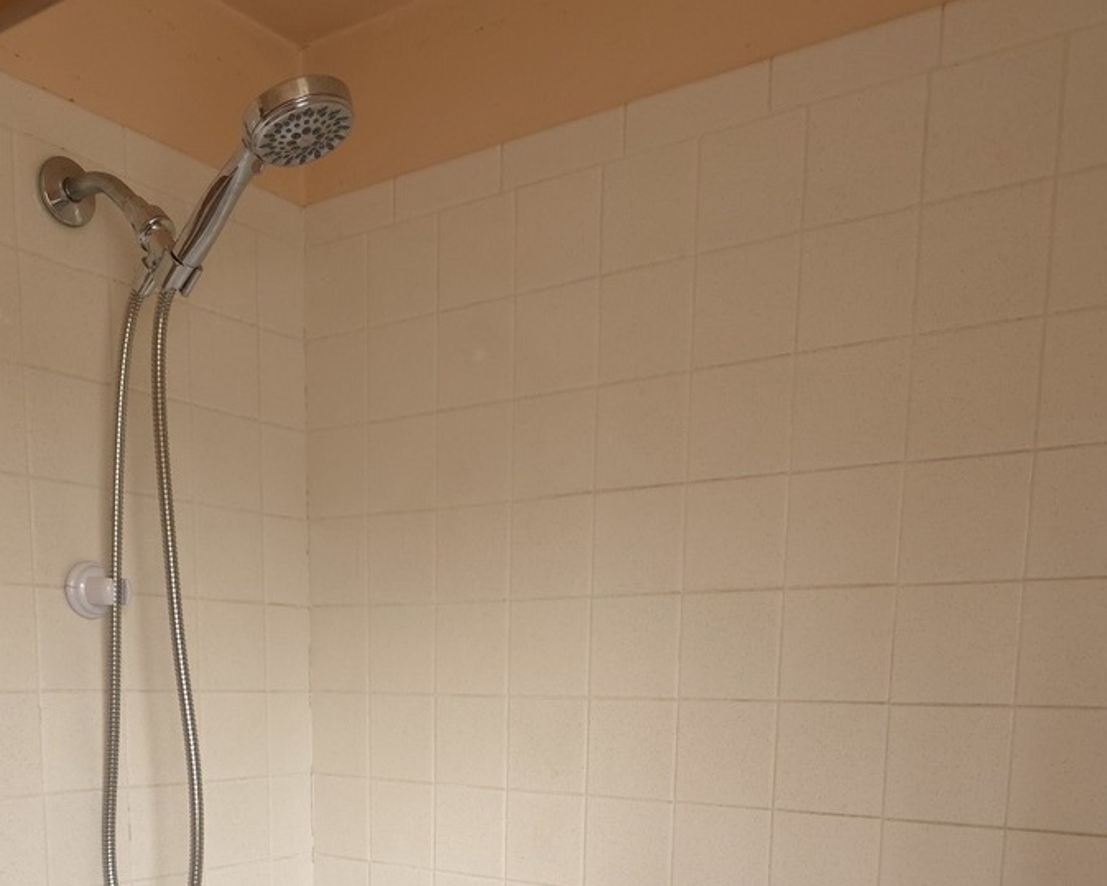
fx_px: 1180
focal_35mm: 36
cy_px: 858
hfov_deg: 50.0
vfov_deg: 37.4
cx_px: 454
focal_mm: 6.3
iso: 400
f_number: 1.7
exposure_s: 1/50
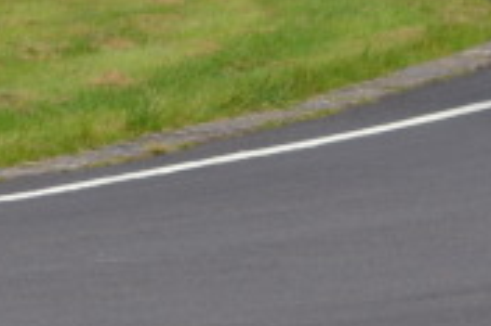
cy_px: 196
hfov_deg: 1.7
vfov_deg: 1.1
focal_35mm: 1228
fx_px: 16733
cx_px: -485
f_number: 5.6
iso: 400
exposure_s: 1/1250
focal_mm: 180
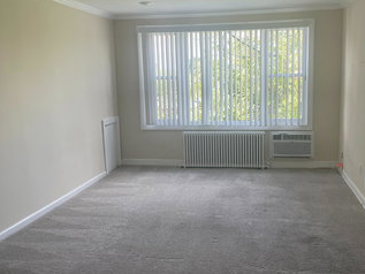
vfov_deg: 40.7
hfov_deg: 52.4
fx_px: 369
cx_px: 208
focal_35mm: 35
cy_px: 122
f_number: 1.6
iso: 50
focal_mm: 4.2
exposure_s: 1/121
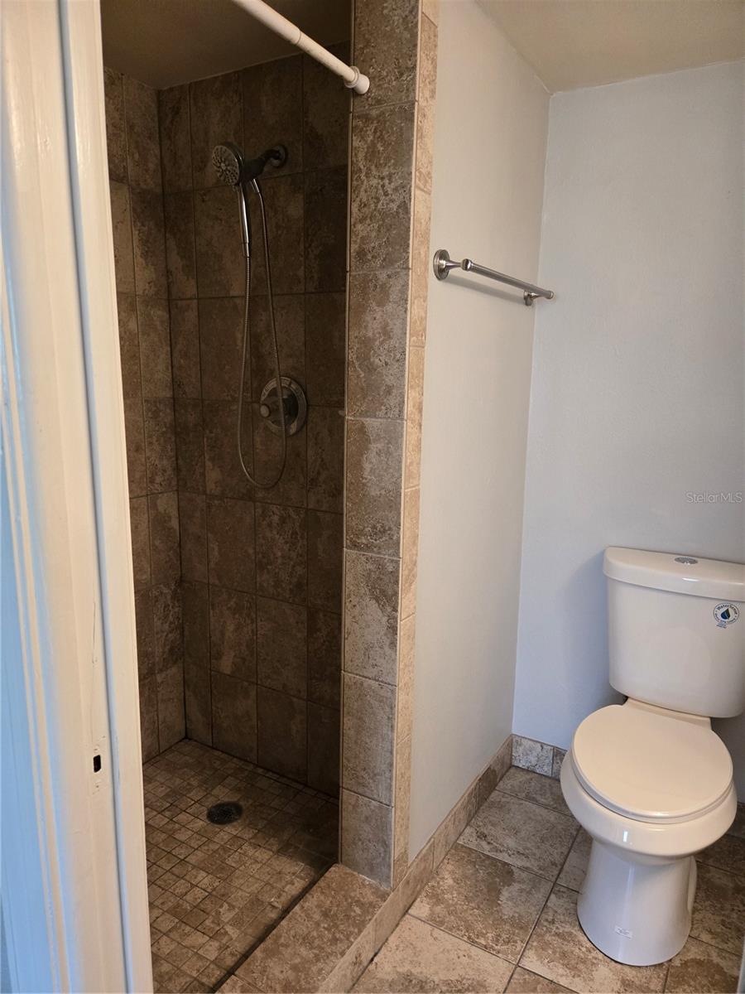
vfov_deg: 73.9
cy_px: 497
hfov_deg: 58.9
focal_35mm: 23
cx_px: 372
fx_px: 660
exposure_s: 1/120
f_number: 1.8
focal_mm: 5.4
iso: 500
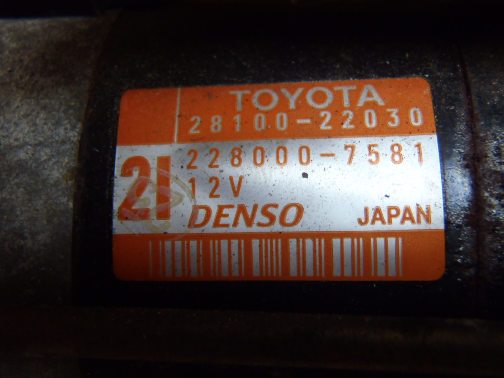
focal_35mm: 37
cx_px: 252
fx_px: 539
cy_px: 189
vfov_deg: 38.7
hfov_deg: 50.1
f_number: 4.7
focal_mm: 6.64
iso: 200
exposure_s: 1/30
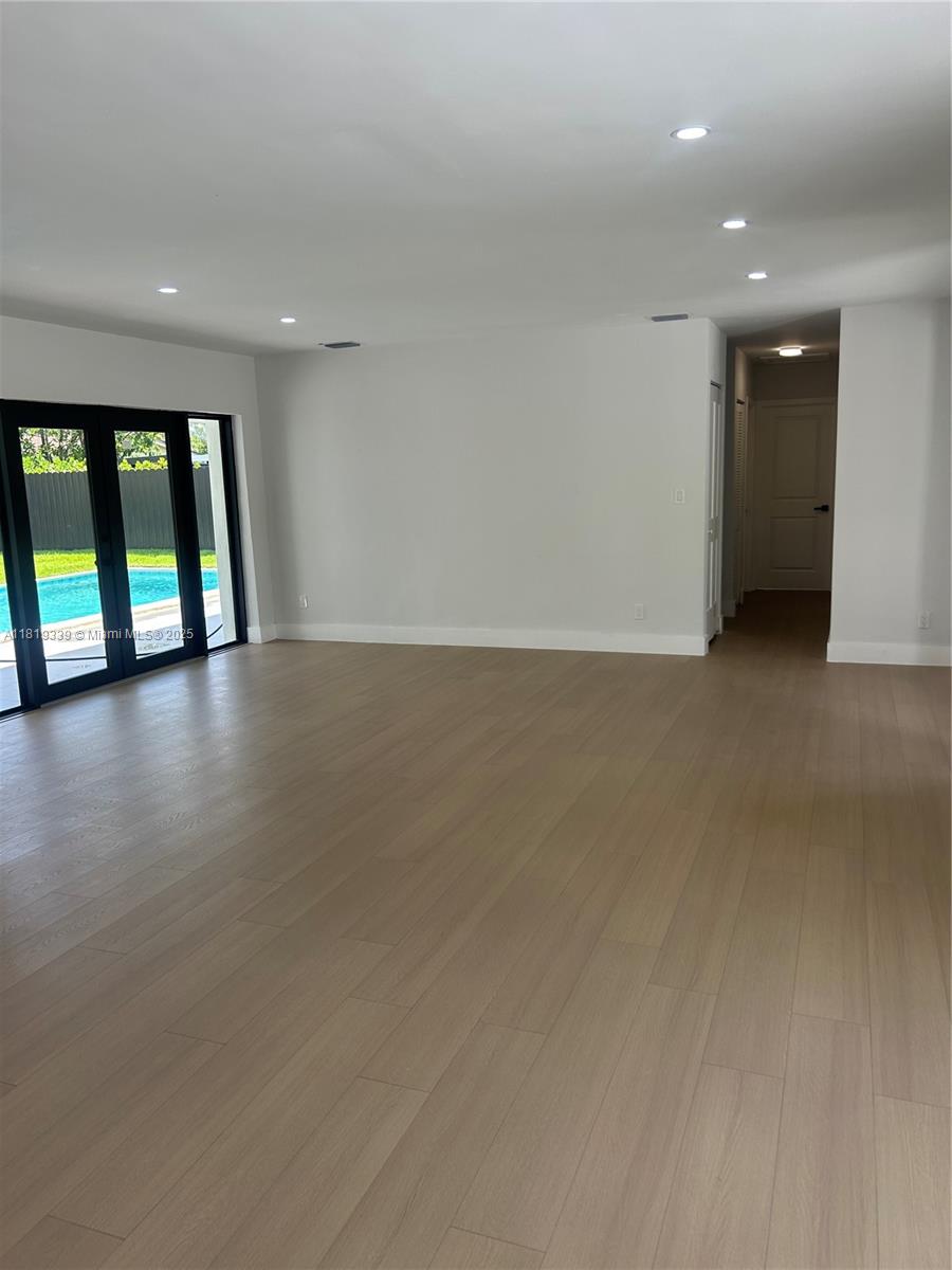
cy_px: 635
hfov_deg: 53.1
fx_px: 953
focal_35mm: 26
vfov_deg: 67.3
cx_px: 476
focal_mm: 5.7
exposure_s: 1/271
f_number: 1.5
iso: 50
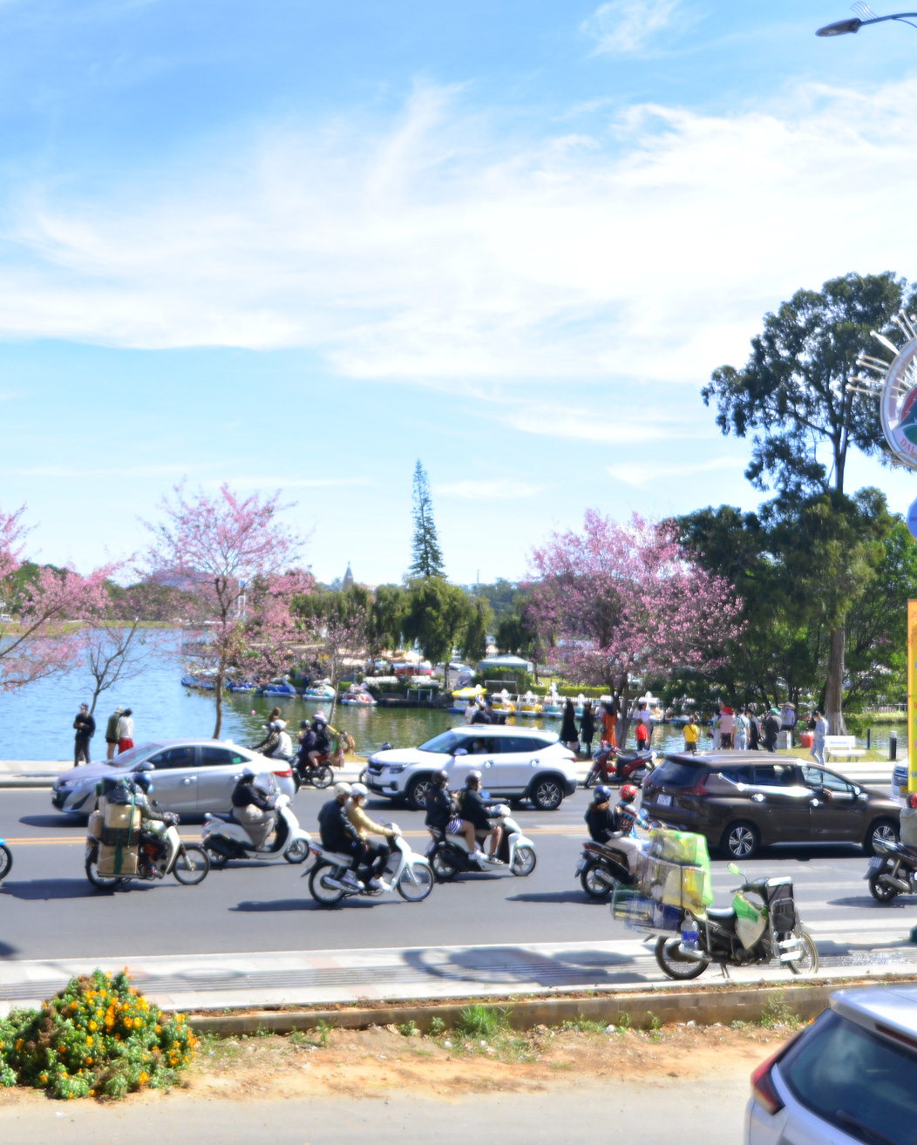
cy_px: 565
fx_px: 1356
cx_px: 216
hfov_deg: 36.4
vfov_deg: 45.8
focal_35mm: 40
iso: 200
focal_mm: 28
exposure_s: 1/2000
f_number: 3.5
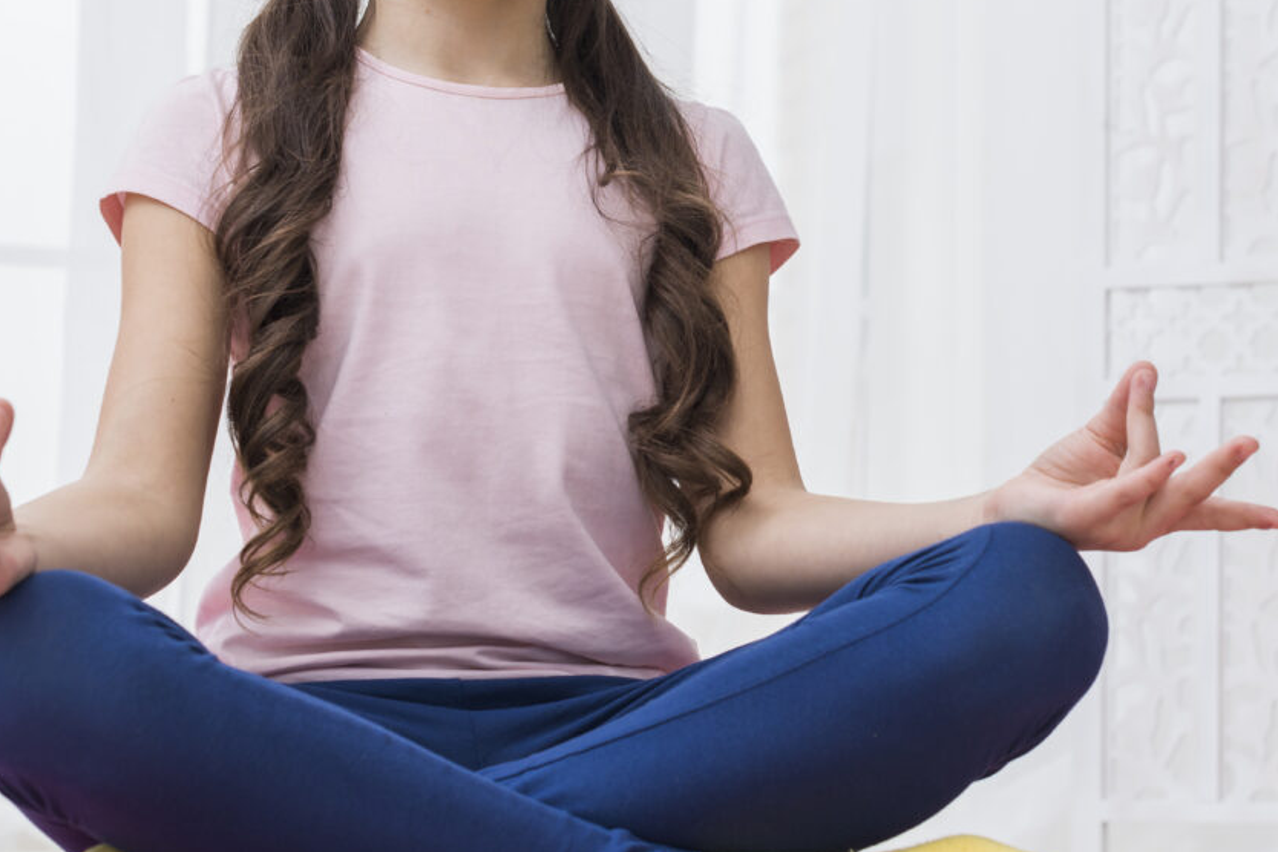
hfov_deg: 21.6
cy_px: 202
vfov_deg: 14.5
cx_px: 863
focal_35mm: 94
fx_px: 3337
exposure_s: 1/160
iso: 400
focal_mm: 50
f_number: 5
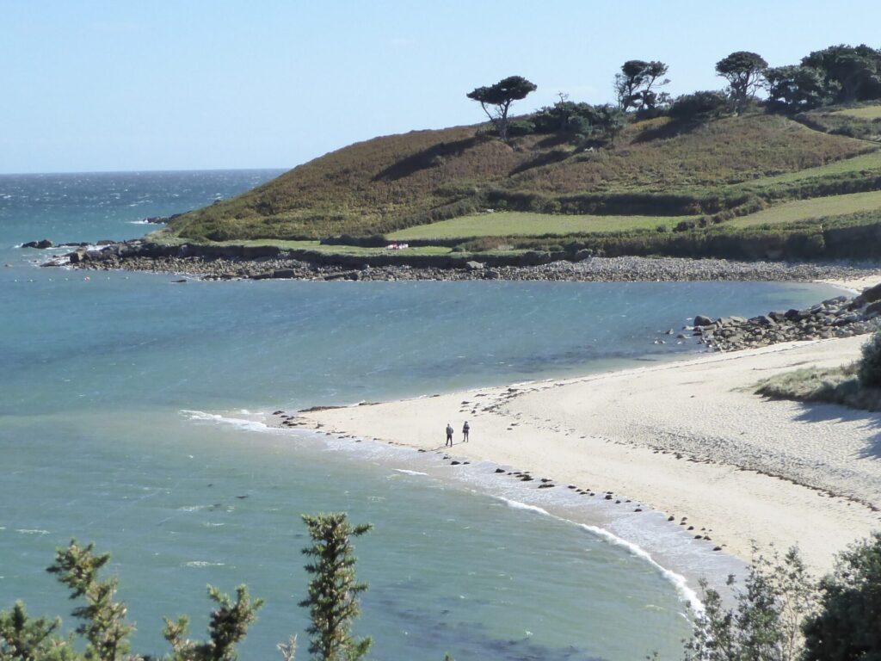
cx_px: 440
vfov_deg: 27.5
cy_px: 330
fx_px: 1349
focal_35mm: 53
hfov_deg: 36.2
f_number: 4.1
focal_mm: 9
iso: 200
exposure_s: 1/800
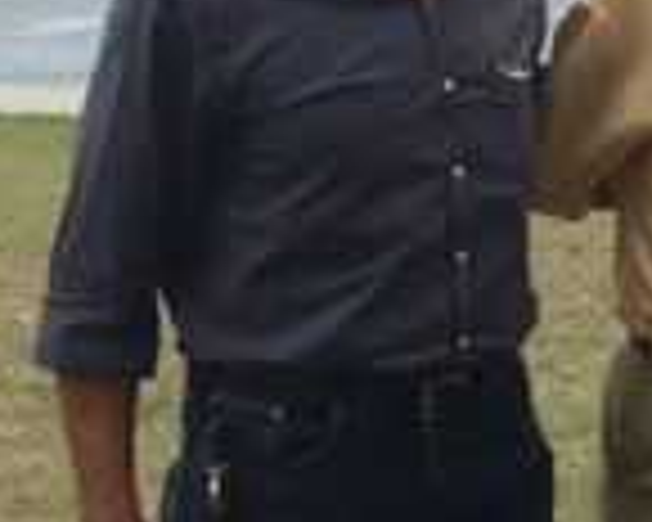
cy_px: 252
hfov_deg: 13.9
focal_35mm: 125
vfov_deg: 12.3
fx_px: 2412
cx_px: 1129
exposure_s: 1/1520
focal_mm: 4.15
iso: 32
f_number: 2.2
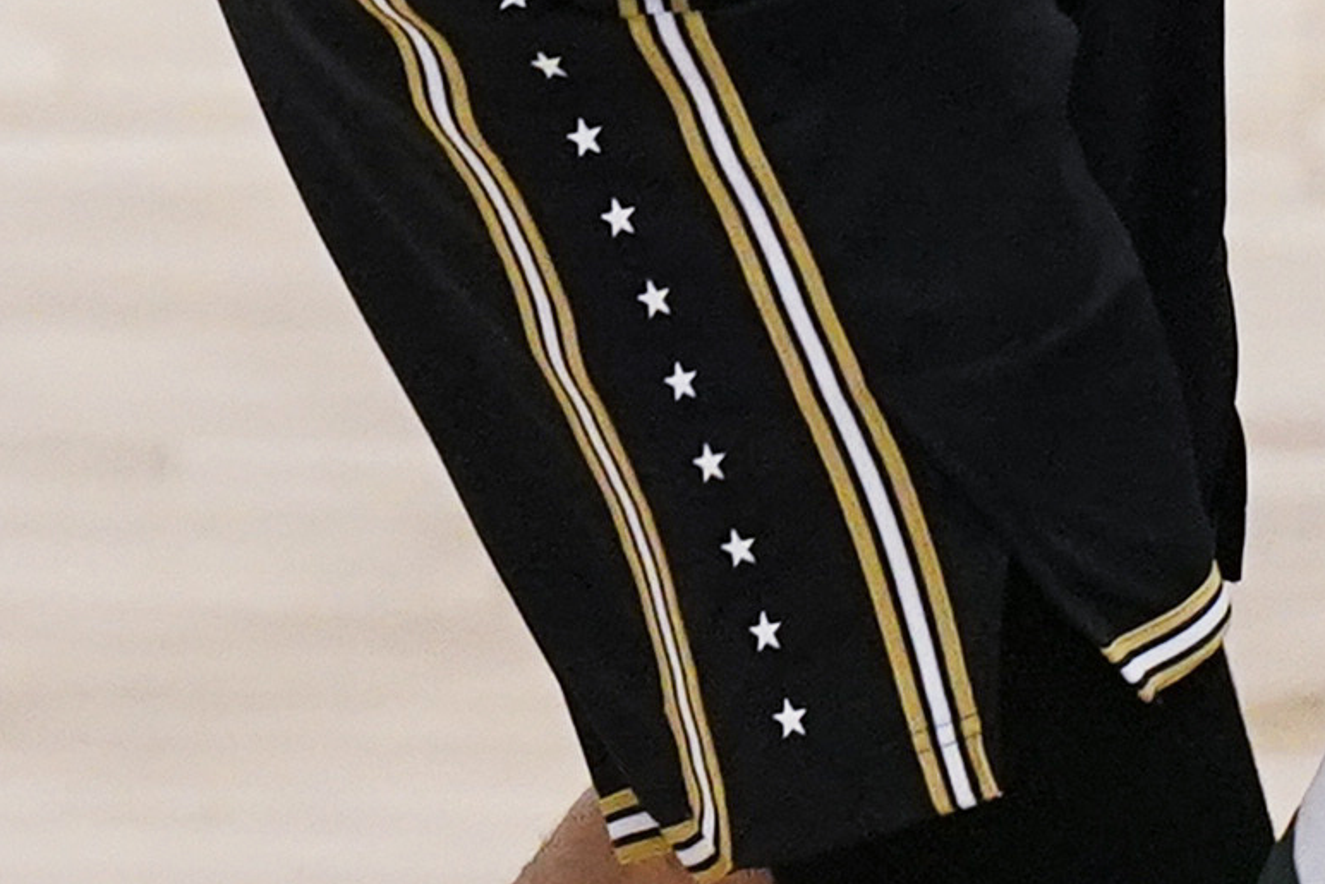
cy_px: -2245
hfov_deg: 0.7
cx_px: 614
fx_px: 114442
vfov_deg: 0.4
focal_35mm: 3109
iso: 5000
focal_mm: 400
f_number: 2.8
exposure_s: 1/4000
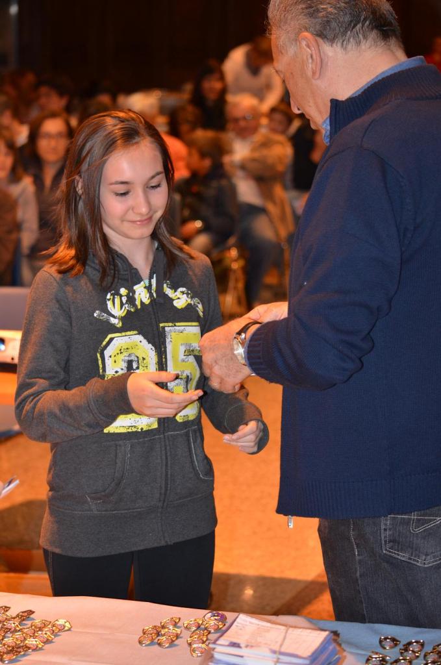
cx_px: 220
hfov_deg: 12.6
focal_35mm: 108
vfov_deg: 19.0
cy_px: 332
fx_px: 1992
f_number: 4.5
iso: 800
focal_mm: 72
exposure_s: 1/60
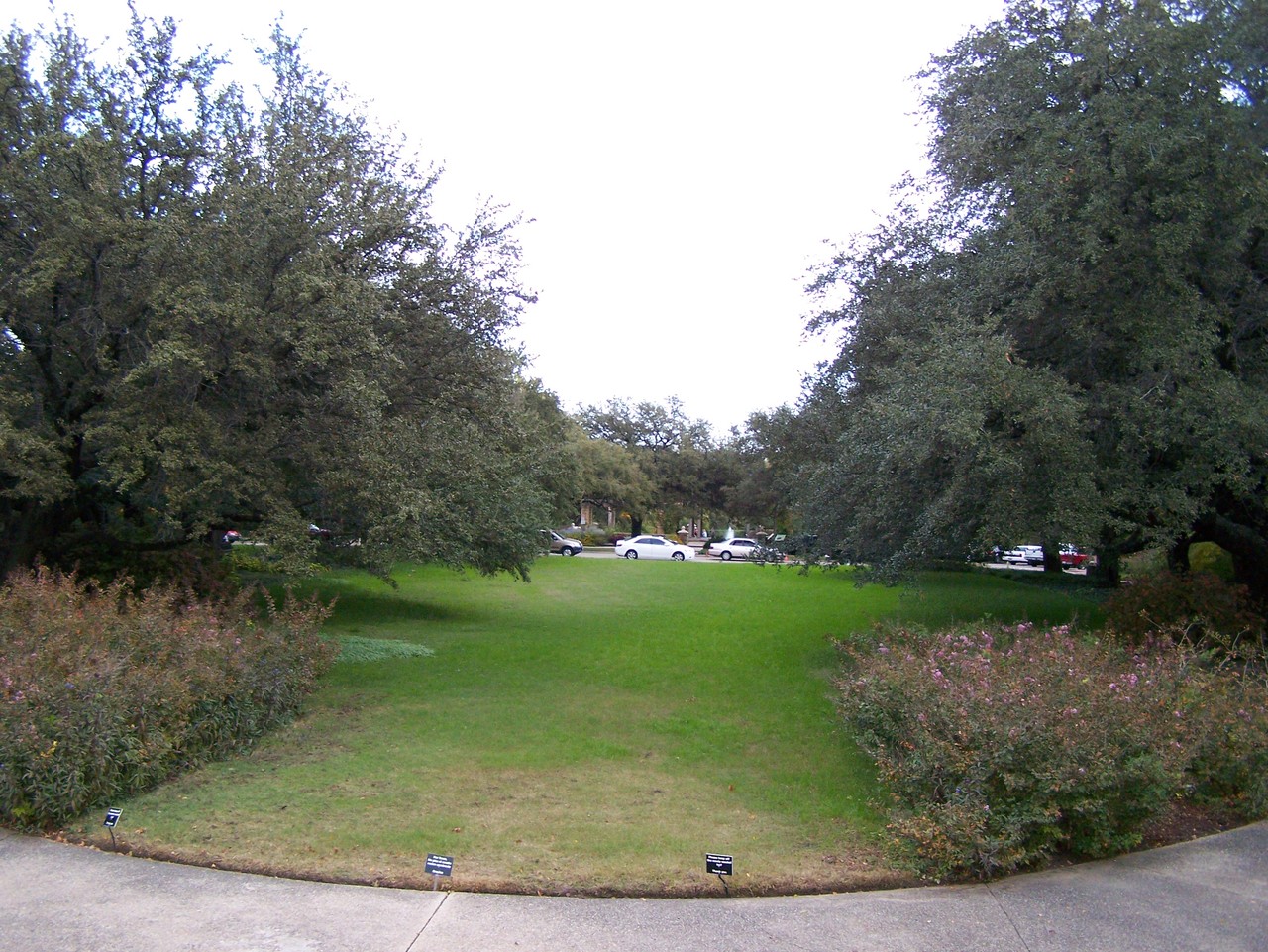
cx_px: 634
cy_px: 476
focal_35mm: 38
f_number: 2.8
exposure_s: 1/400
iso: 200
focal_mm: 6.3
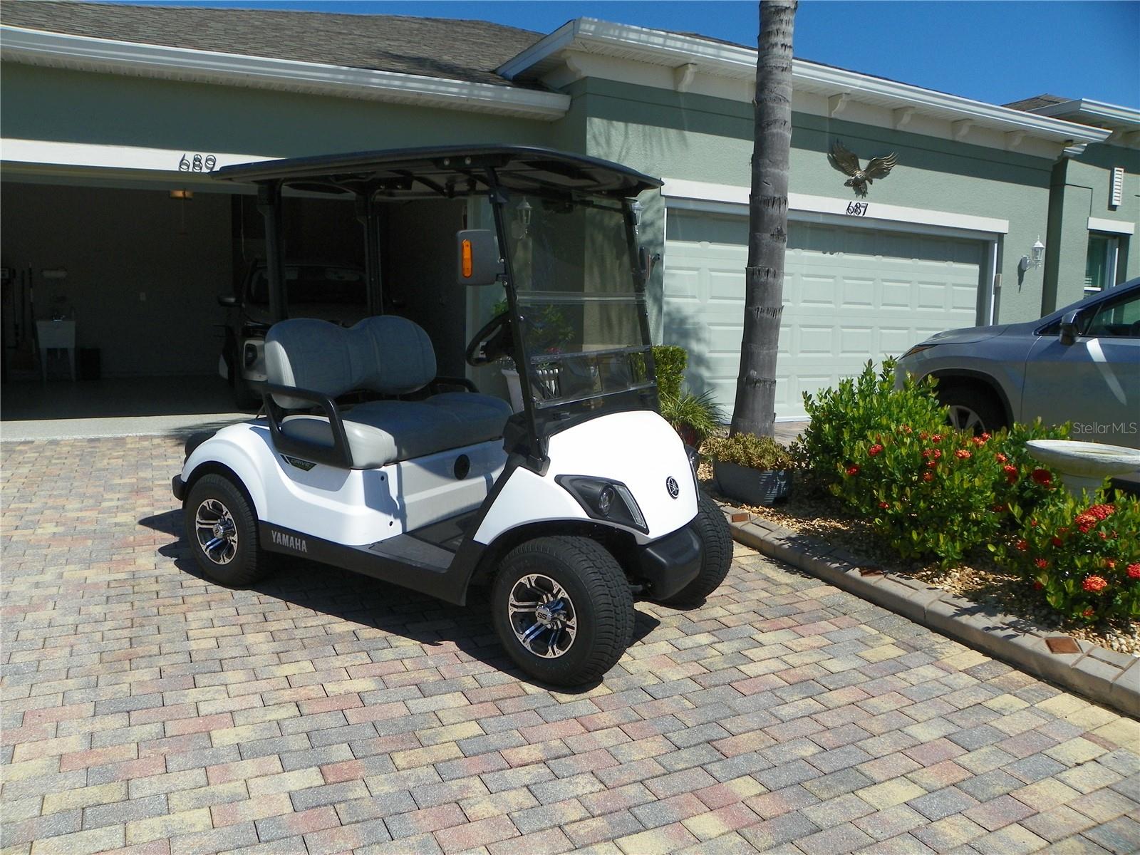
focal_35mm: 26
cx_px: 570
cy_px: 428
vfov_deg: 53.1
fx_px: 856
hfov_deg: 67.3
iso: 64
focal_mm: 4.6
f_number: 5.6
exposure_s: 1/500
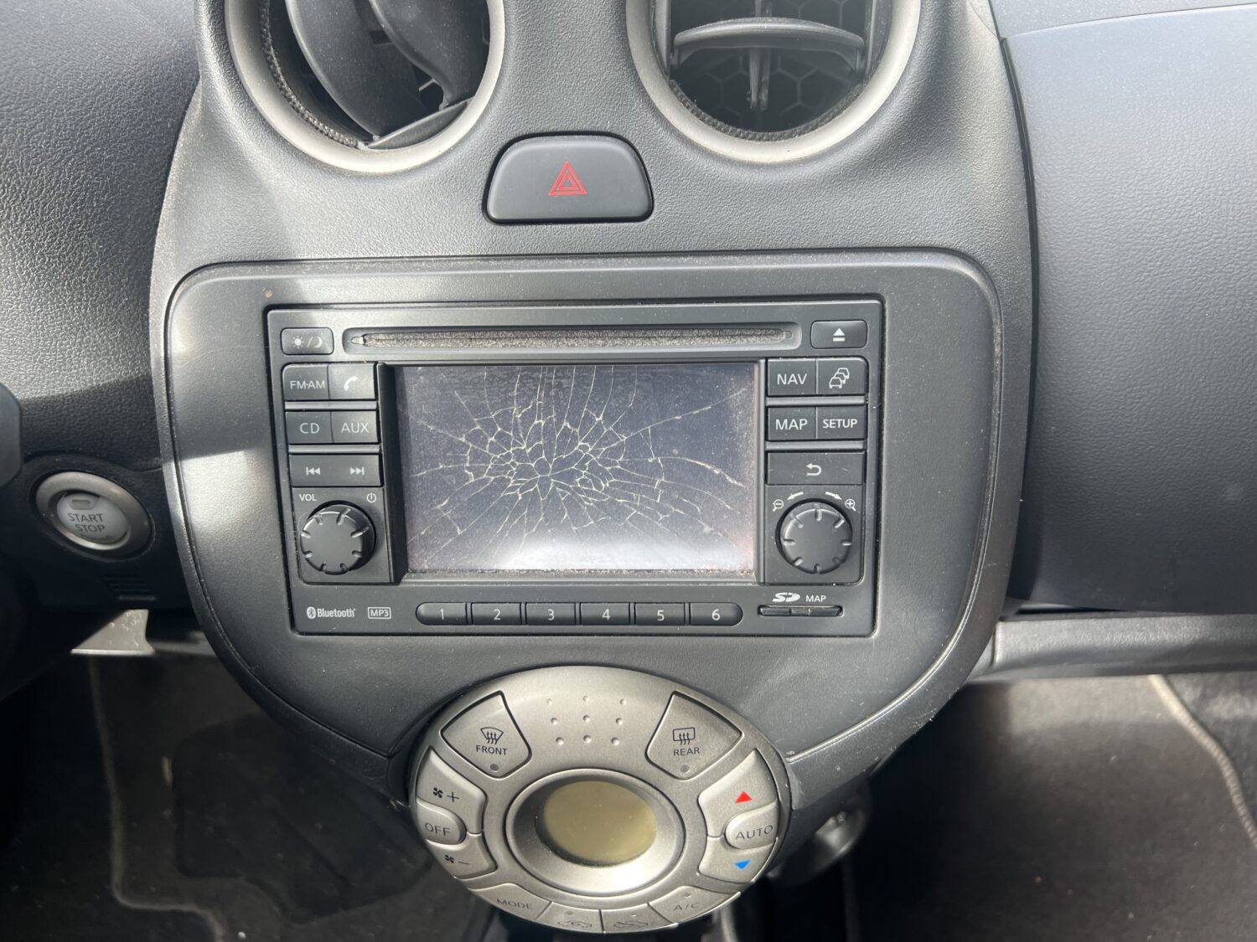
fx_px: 944
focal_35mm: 26
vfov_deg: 53.1
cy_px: 471
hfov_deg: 67.3
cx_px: 628
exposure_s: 1/121
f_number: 1.5
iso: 40
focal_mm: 5.7
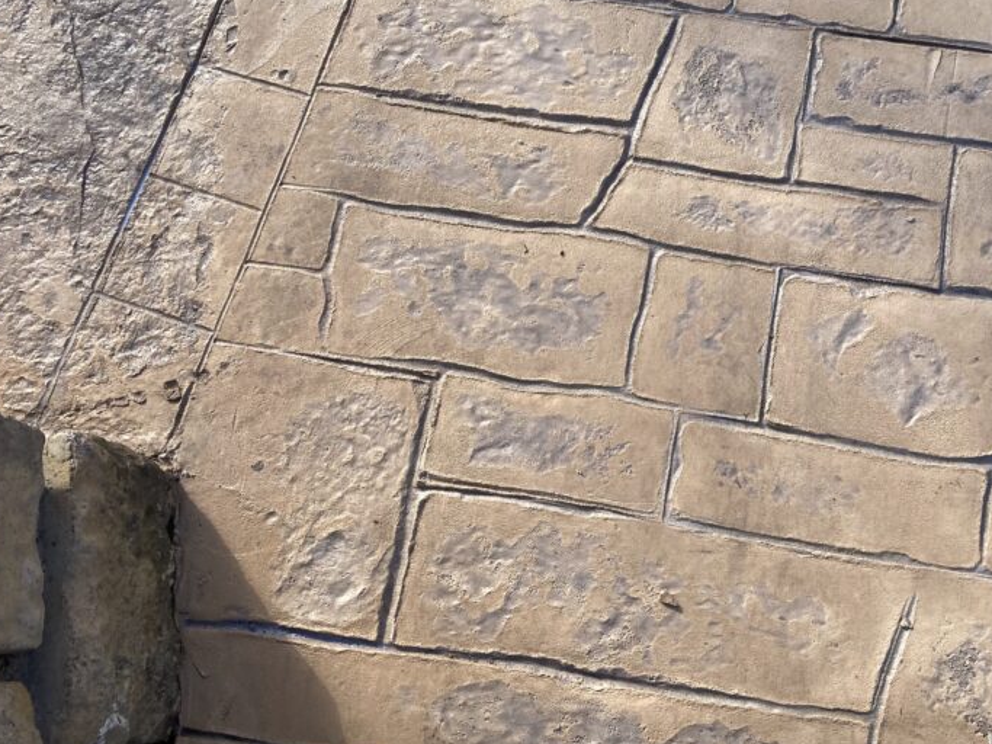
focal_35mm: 42
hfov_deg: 43.8
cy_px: 270
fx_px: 1203
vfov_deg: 34.1
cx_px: 702
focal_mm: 3.99
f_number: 1.8
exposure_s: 1/906
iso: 20
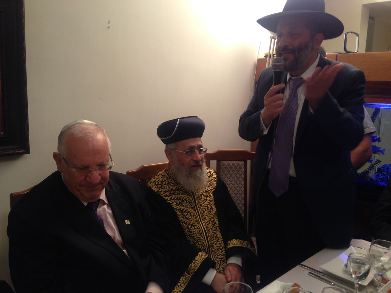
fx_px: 373
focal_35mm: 33
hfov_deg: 55.4
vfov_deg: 42.9
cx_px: 196
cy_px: 146
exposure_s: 1/20
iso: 80
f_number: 2.4
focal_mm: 4.12
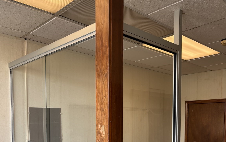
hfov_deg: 52.7
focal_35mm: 37
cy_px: 133
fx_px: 228
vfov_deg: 32.4
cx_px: 113
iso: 40
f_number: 1.6
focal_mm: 5.96
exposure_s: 1/120
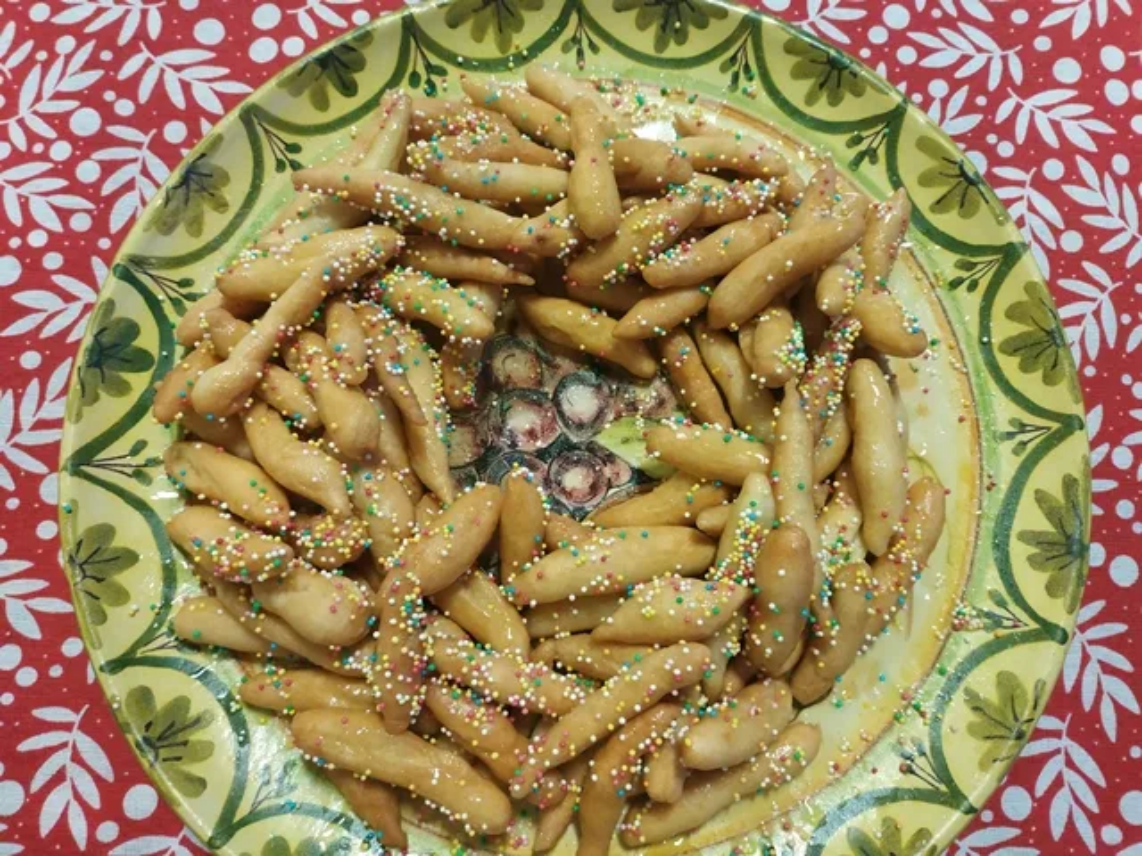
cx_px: 571
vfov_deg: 56.8
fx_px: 792
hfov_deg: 71.6
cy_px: 428
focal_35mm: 24
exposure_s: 1/20
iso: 800
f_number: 1.9
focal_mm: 3.94
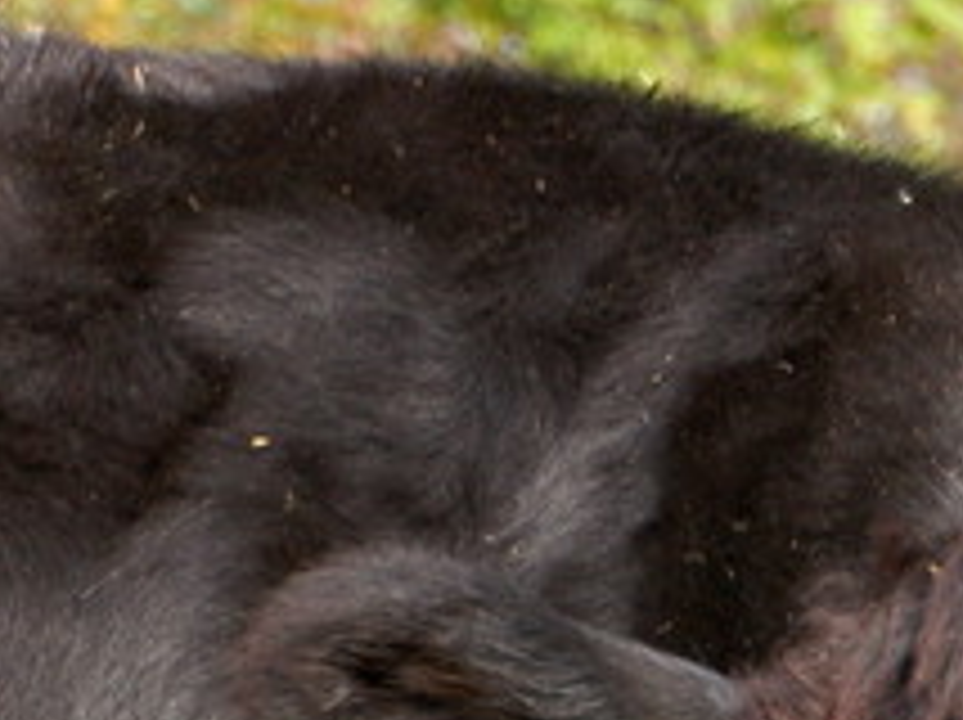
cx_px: 1364
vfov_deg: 3.5
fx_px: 11699
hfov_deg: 4.7
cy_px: 1048
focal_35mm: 421
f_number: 5.6
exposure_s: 1/320
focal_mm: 78
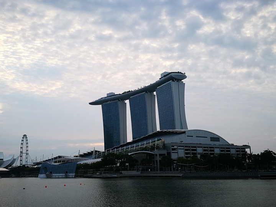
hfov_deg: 49.0
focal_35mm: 38
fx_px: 303
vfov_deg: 37.7
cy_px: 104
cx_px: 138
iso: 50
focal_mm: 4.5
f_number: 2.2
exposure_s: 1/111
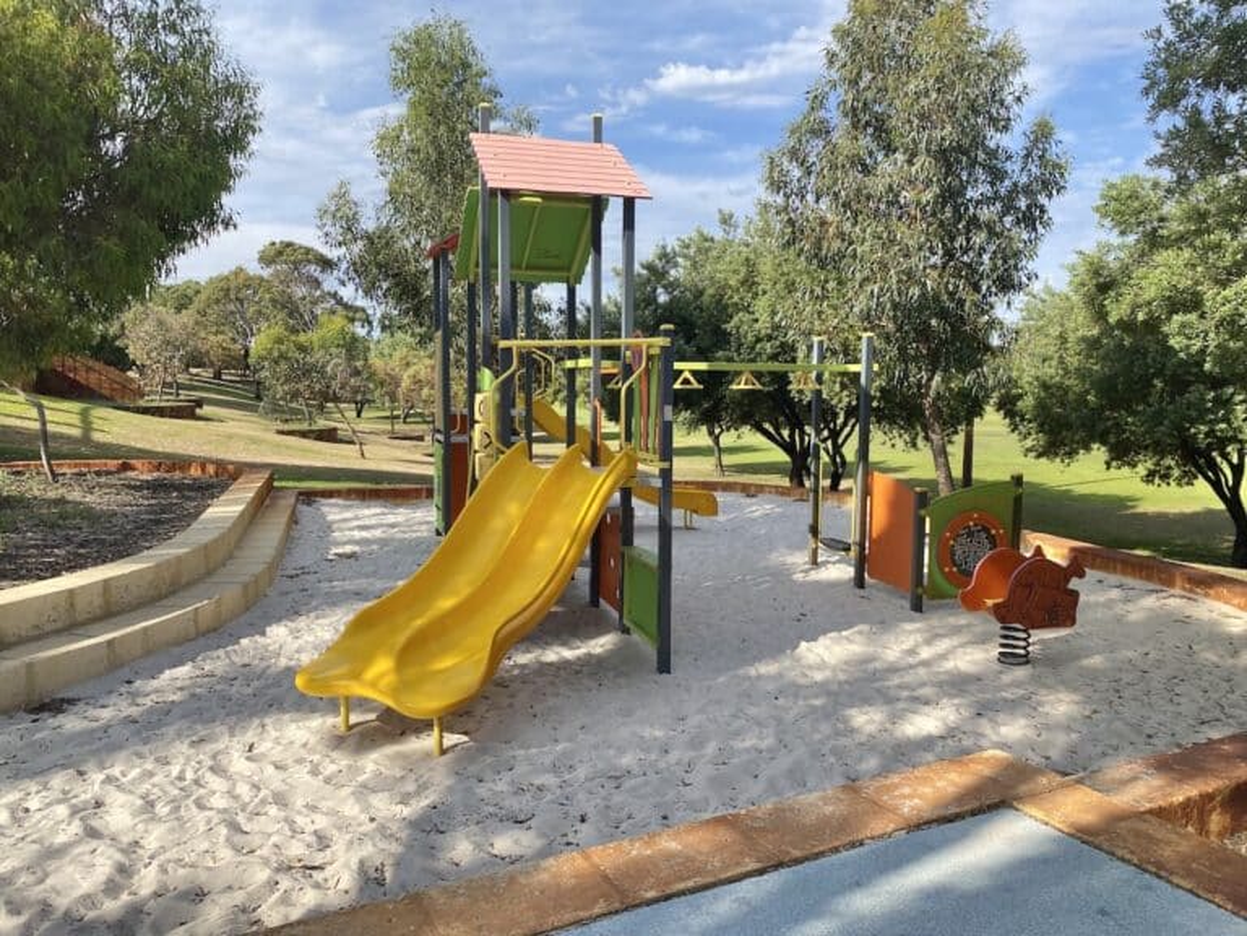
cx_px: 624
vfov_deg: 53.1
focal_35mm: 26
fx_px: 937
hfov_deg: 67.3
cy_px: 468
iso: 32
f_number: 1.8
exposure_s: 1/2141
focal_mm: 4.25
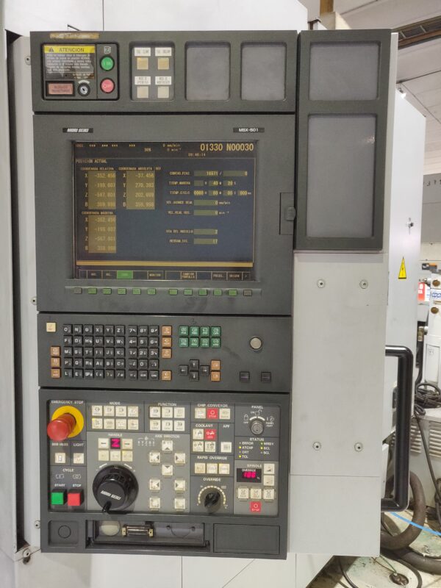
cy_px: 294
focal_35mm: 25
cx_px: 220
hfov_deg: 54.9
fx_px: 425
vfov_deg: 69.4
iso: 1250
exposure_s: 1/33
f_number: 1.7
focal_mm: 4.25
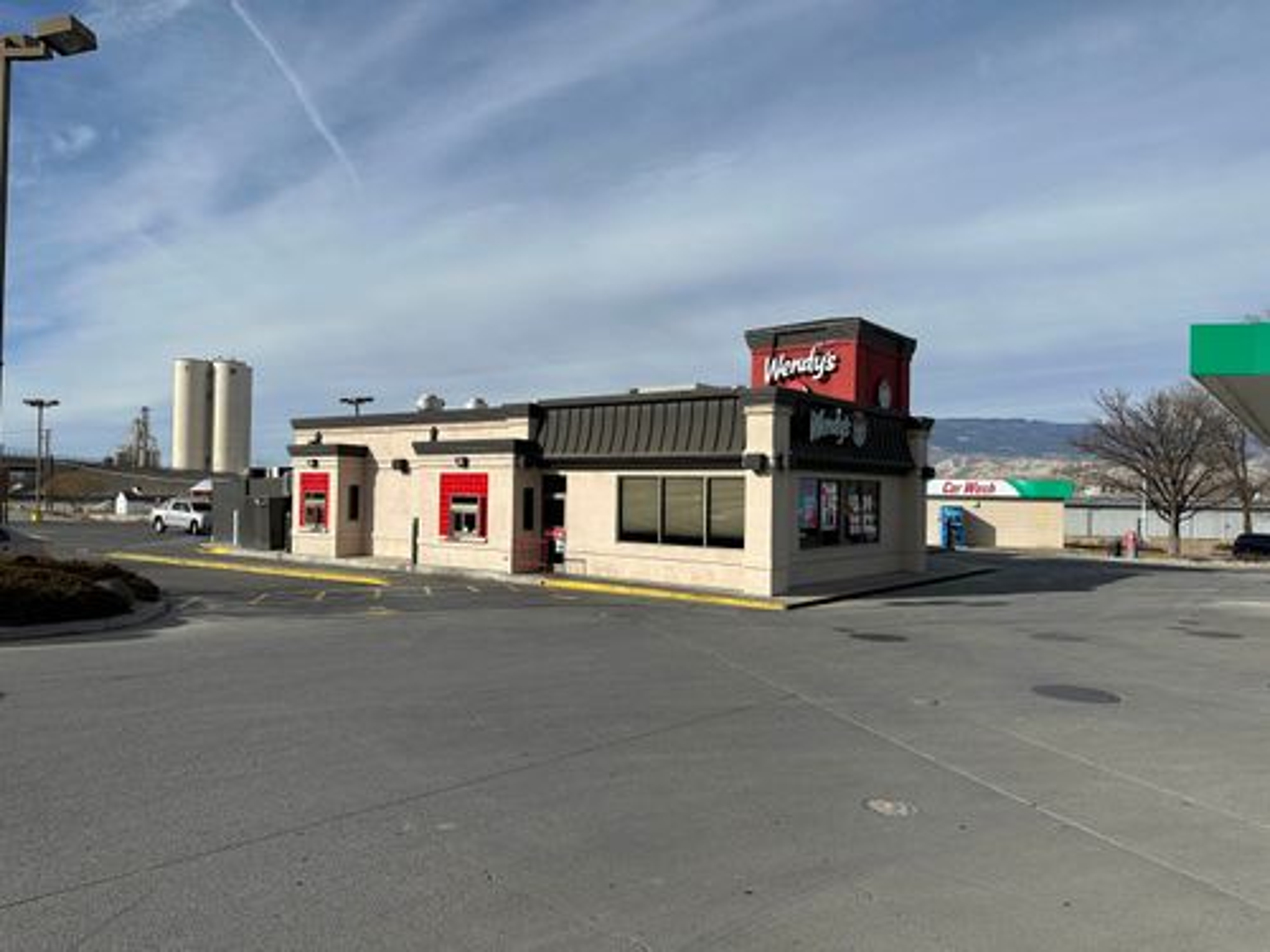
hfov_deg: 71.6
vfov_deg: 56.8
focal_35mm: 24
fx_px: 881
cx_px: 635
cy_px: 476
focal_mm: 6.86
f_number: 1.78
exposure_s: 1/8197
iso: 80
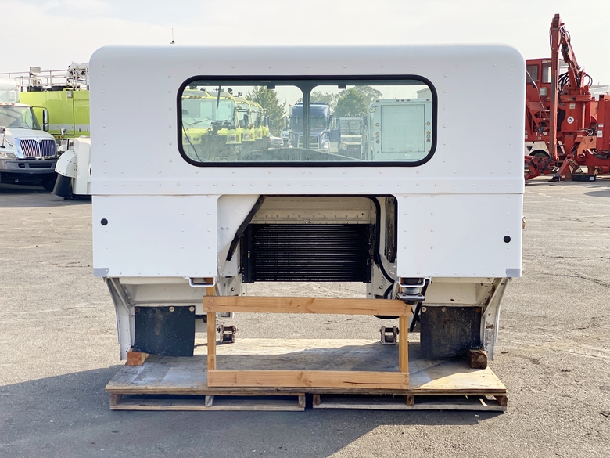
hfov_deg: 36.8
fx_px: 916
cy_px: 229
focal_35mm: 52
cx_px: 305
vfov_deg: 28.0
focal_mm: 6
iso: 20
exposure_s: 1/959
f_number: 2
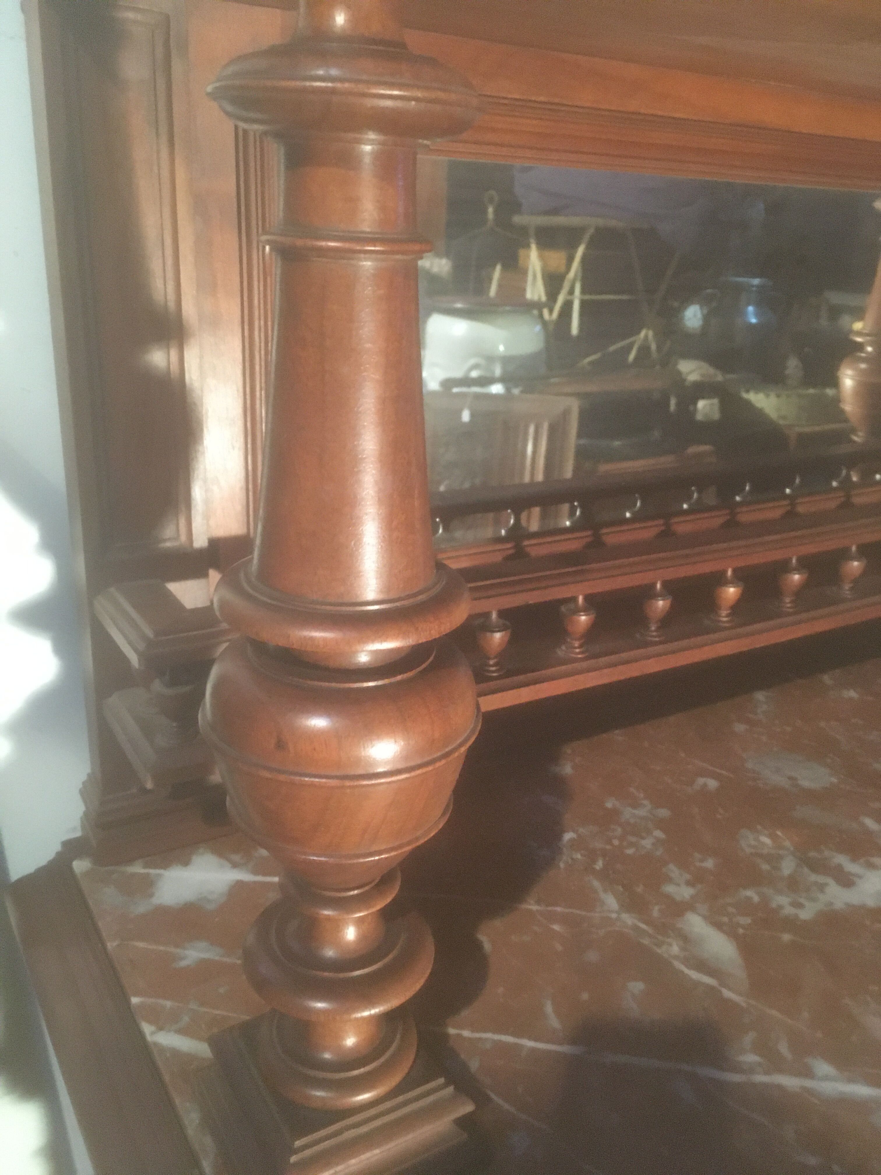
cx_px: 440
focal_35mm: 29
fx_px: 984
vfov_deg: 61.7
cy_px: 588
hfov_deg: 48.2
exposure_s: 1/17
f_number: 2.2
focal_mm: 4.15
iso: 320
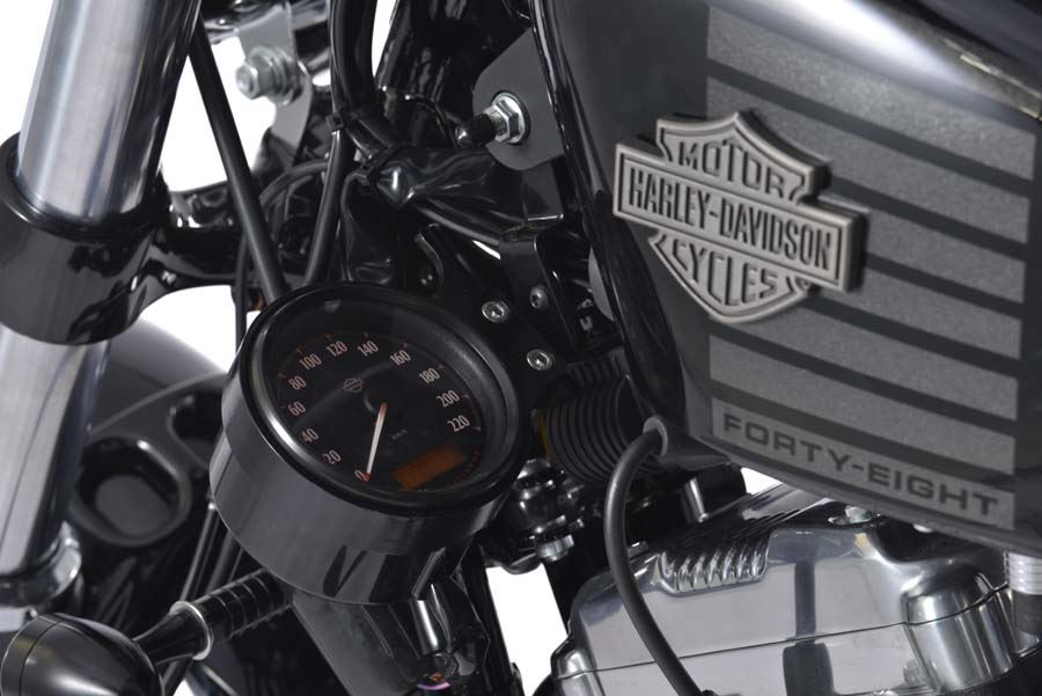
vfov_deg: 9.2
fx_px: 4344
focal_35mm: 150
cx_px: 521
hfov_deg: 13.7
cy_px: 348
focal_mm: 150
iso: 100
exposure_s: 1/5
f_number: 11
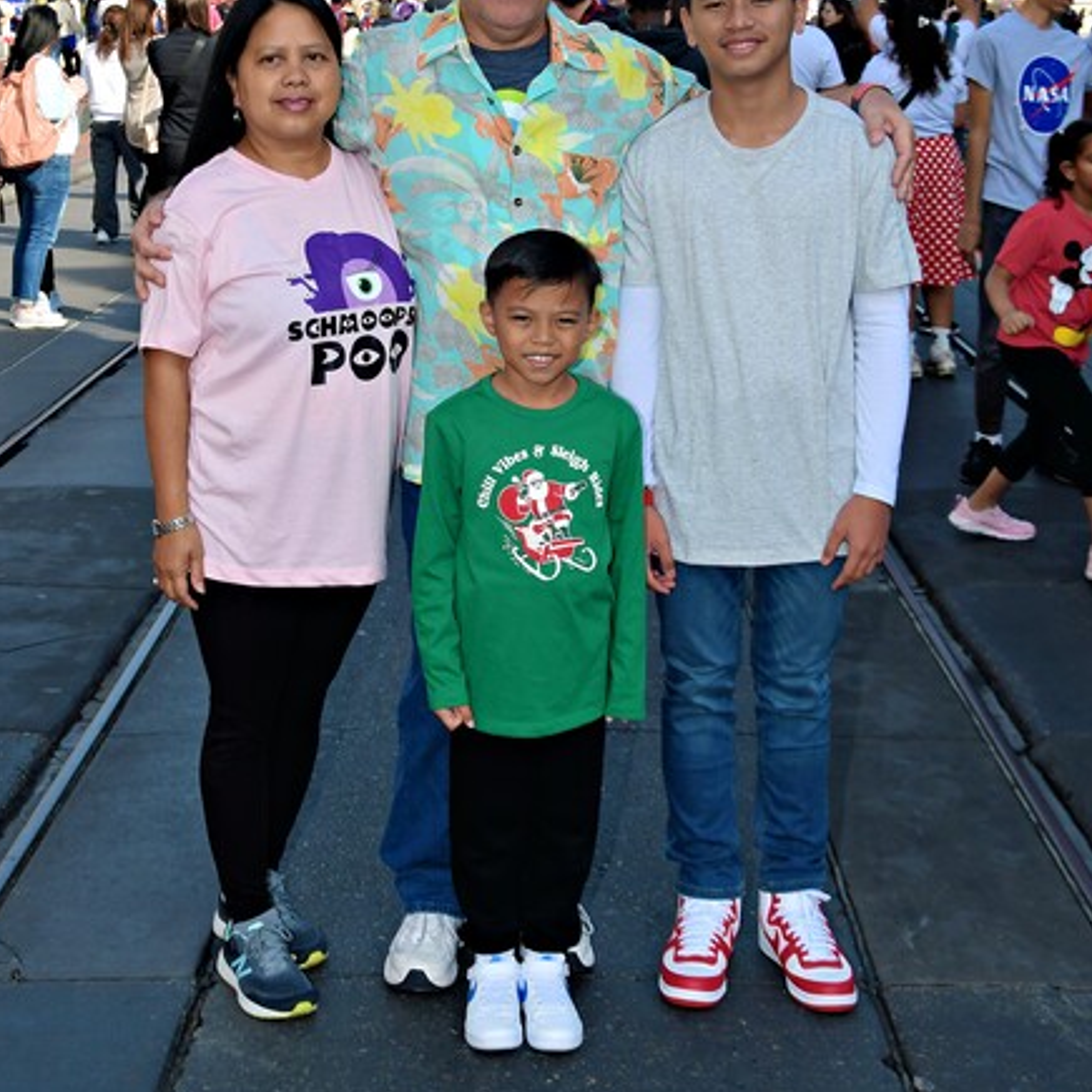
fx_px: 2248
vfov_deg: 26.8
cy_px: 238
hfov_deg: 27.3
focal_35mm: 63
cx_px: 492
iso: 100
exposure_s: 1/200
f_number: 7.1
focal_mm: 28
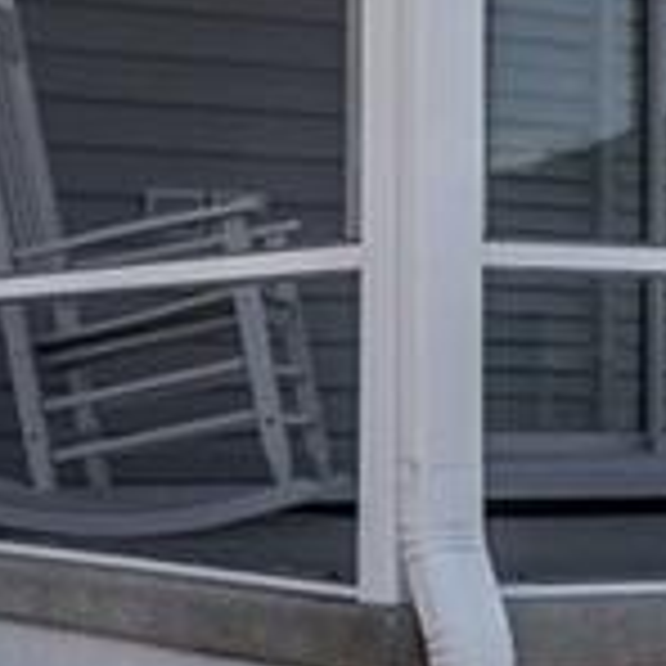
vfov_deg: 13.5
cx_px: 338
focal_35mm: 129
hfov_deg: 13.5
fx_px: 2808
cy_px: 342
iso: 200
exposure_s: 1/320
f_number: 8
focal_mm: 14
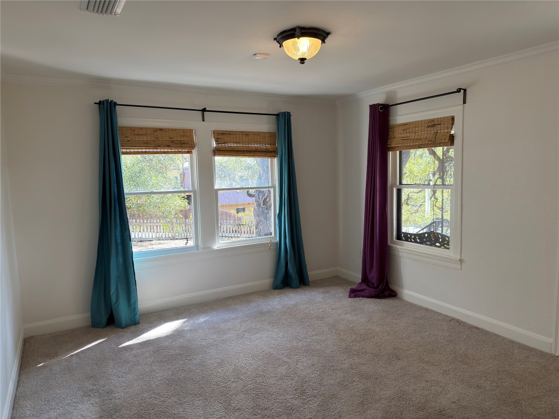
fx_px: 388
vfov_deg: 56.8
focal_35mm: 24
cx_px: 280
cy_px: 210
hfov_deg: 71.6
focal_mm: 6.76
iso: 125
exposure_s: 1/194
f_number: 1.78
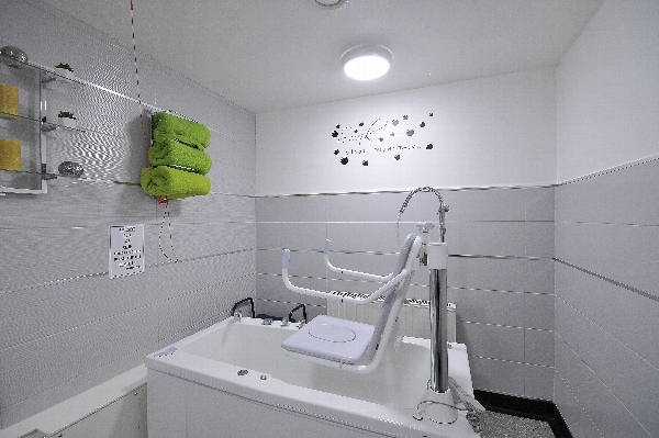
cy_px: 219
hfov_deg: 95.0
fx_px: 302
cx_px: 330
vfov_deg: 72.0
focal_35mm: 16
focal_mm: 11
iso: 400
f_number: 9
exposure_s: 1/5
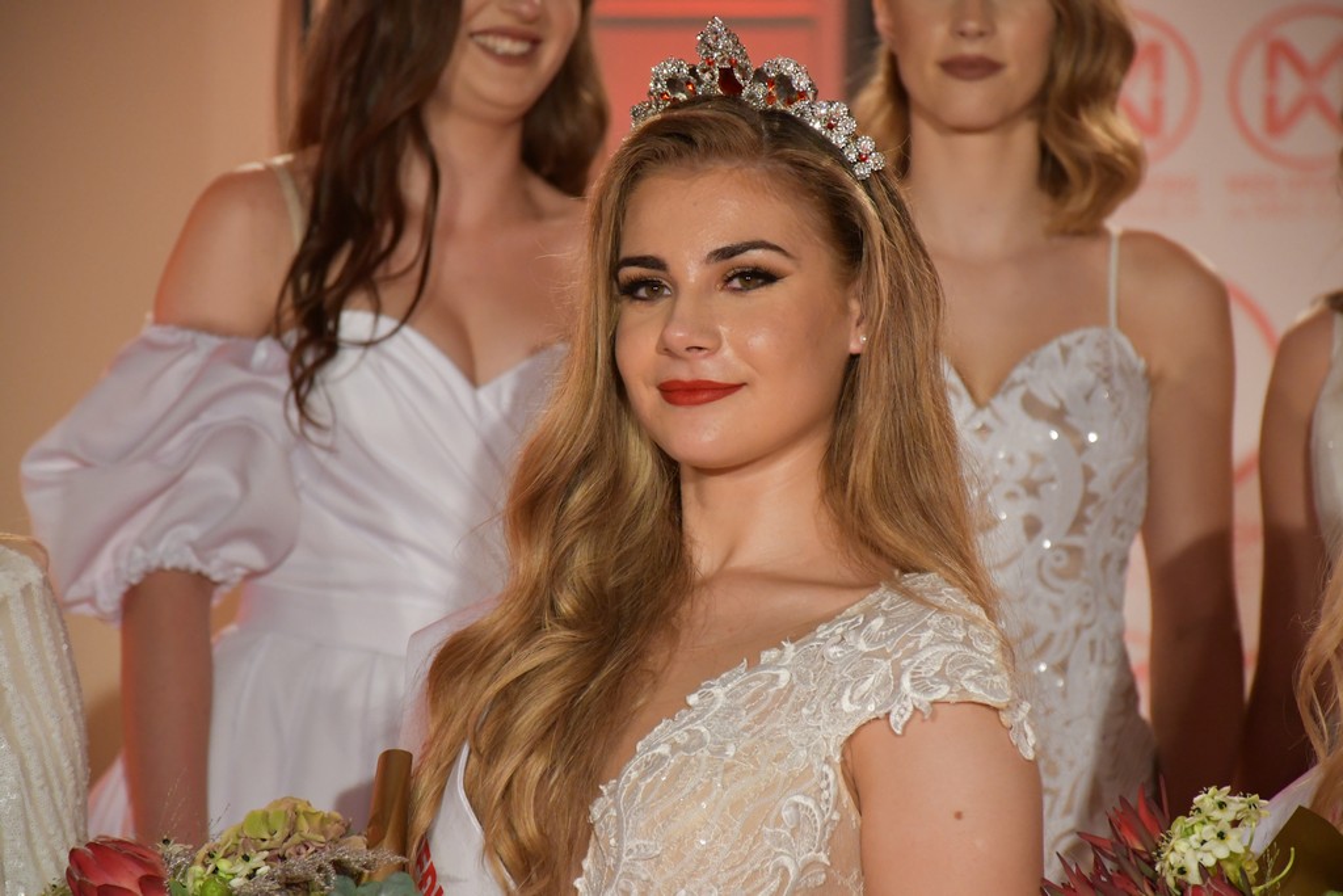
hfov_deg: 10.5
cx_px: 672
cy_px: 448
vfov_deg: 7.0
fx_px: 7275
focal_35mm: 195
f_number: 5.6
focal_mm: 130
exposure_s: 1/250
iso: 3200
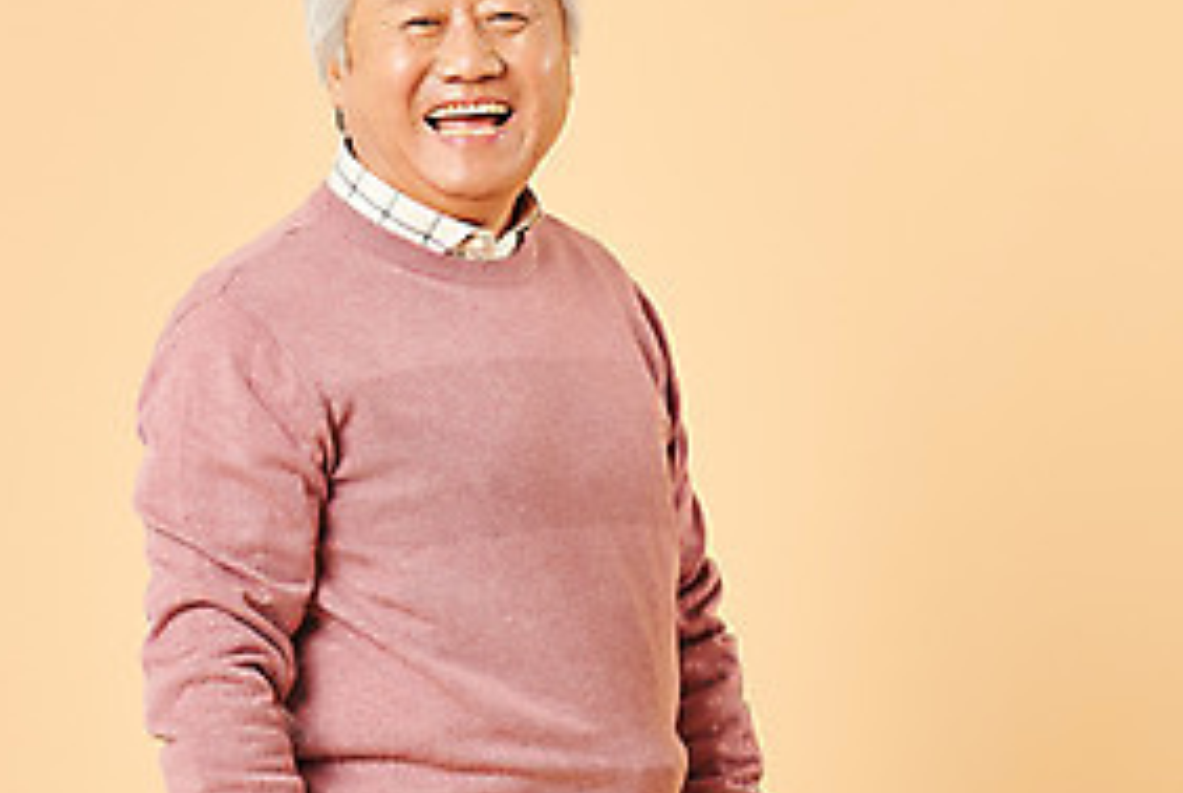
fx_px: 8096
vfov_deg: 5.6
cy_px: 478
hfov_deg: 8.3
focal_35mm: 246
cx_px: 1131
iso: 100
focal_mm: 116
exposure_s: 1/125
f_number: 8
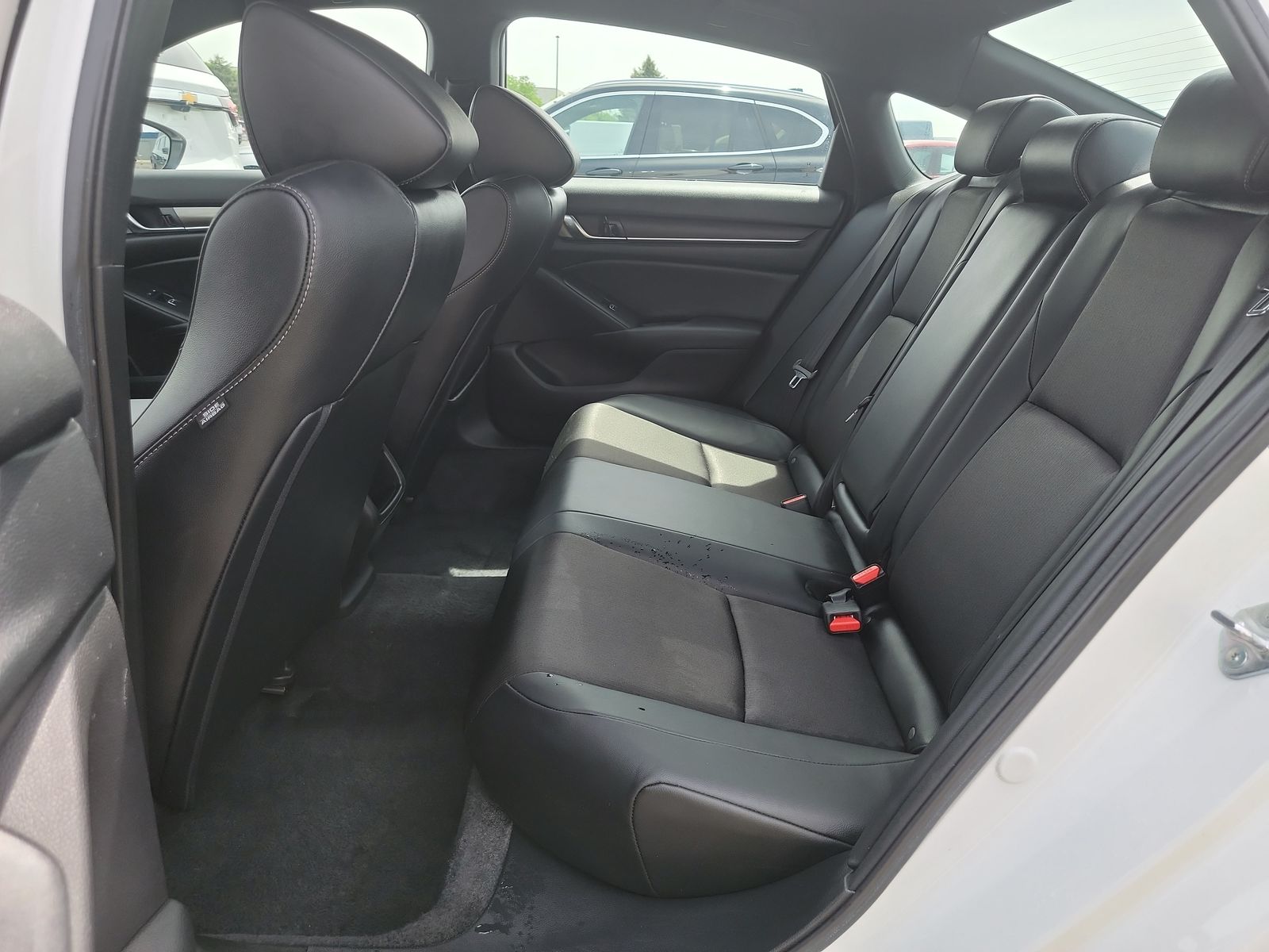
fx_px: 880
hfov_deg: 71.6
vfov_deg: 56.8
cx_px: 634
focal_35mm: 24
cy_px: 476
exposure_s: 1/122
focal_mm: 6.7
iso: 50
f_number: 1.8
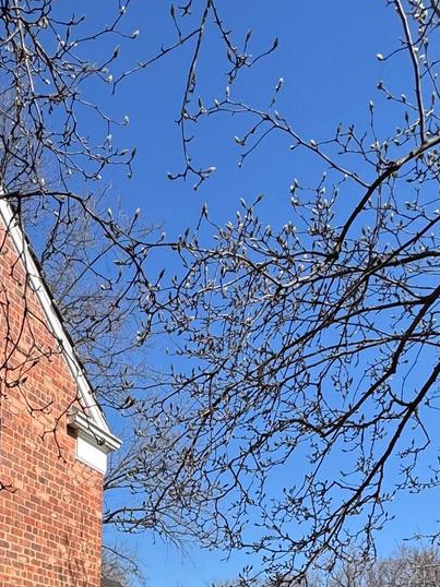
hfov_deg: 33.8
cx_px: 34
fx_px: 678
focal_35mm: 40
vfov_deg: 36.6
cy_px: 696
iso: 50
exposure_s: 1/1672
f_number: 2.2
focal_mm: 2.22
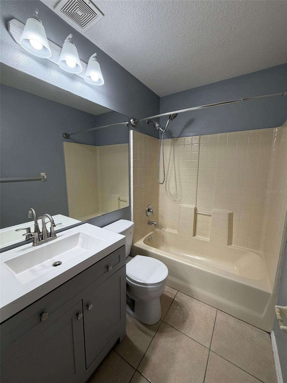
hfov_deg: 85.7
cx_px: 144
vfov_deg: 102.1
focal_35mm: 14
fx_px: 155
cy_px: 192
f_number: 2.2
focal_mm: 2.22
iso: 125
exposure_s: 1/120
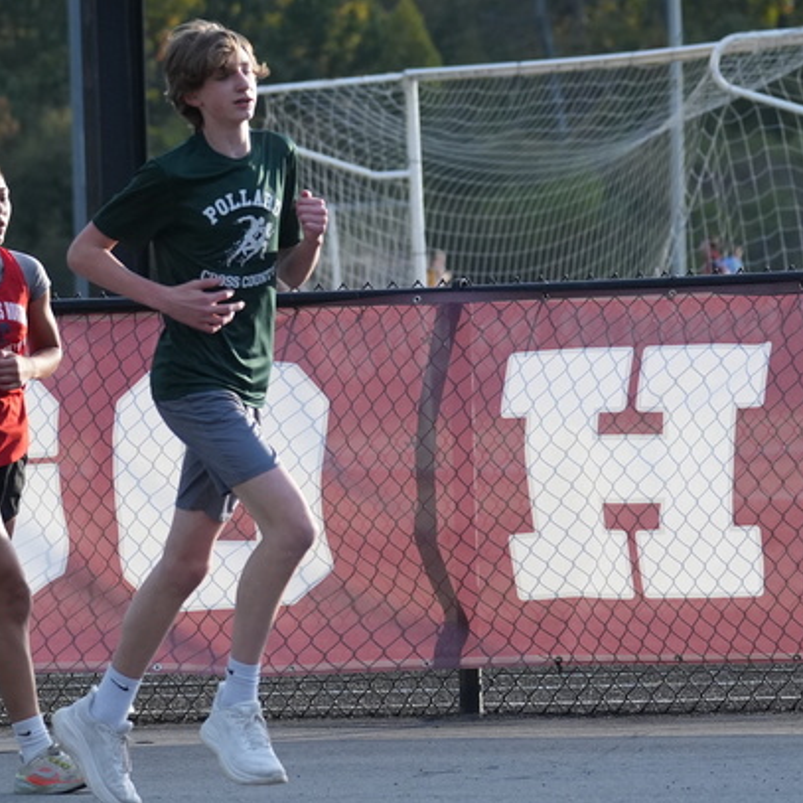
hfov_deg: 4.8
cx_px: 426
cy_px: 482
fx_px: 9645
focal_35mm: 367
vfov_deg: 4.8
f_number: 6.3
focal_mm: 171.7
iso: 2000
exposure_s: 1/2500
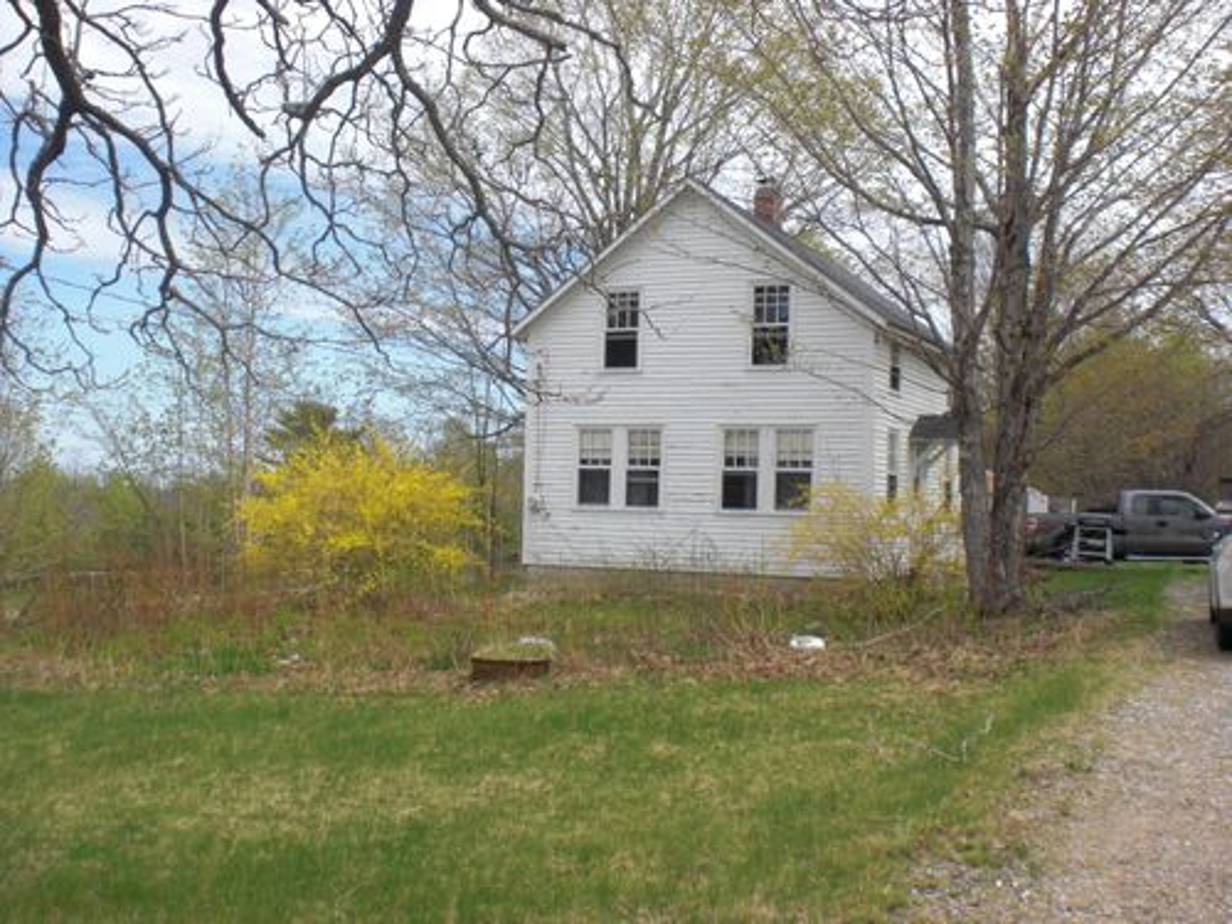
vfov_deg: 37.7
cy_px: 462
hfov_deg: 49.0
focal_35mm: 38
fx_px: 1352
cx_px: 616
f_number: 5.6
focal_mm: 6.3
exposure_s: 1/250
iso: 64
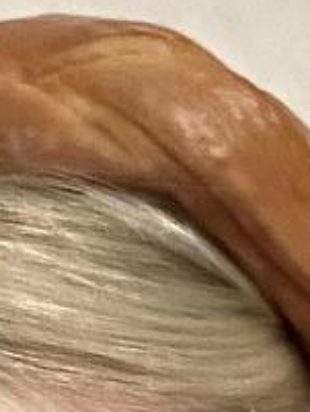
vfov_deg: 9.0
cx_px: 306
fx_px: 2278
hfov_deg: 7.8
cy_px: 1105
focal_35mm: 191
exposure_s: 1/25
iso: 500
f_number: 1.9
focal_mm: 2.69
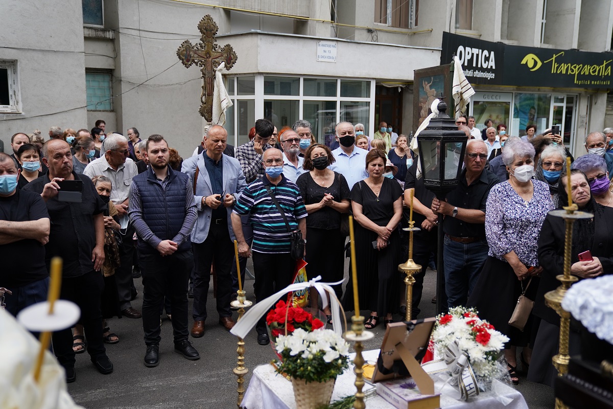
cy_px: 204
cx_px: 306
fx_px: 613
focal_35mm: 36
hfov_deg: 53.1
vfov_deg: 36.9
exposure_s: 1/2500
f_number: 2.8
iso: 320
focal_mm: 36
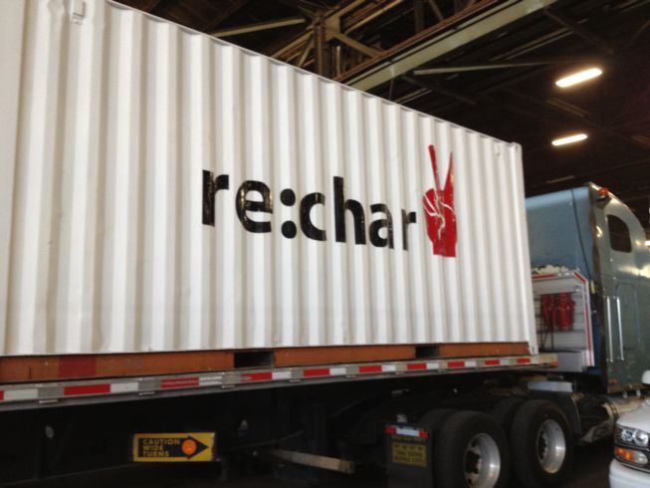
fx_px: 657
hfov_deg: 52.6
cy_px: 244
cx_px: 325
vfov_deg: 40.7
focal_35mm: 35
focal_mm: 4.28
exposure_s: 1/20
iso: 125
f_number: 2.4
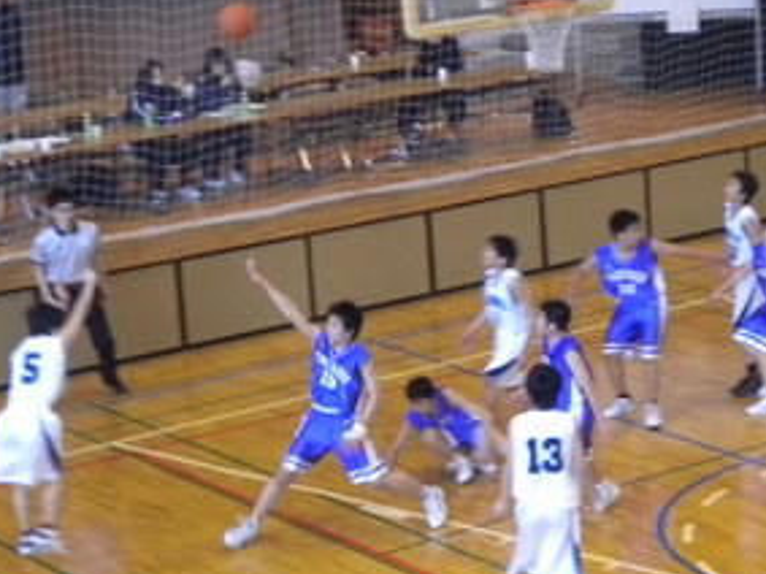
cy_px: 334
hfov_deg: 17.2
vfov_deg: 13.0
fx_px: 2522
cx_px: 566
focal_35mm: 114
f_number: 3.9
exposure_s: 1/66.1
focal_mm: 9.3
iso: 417
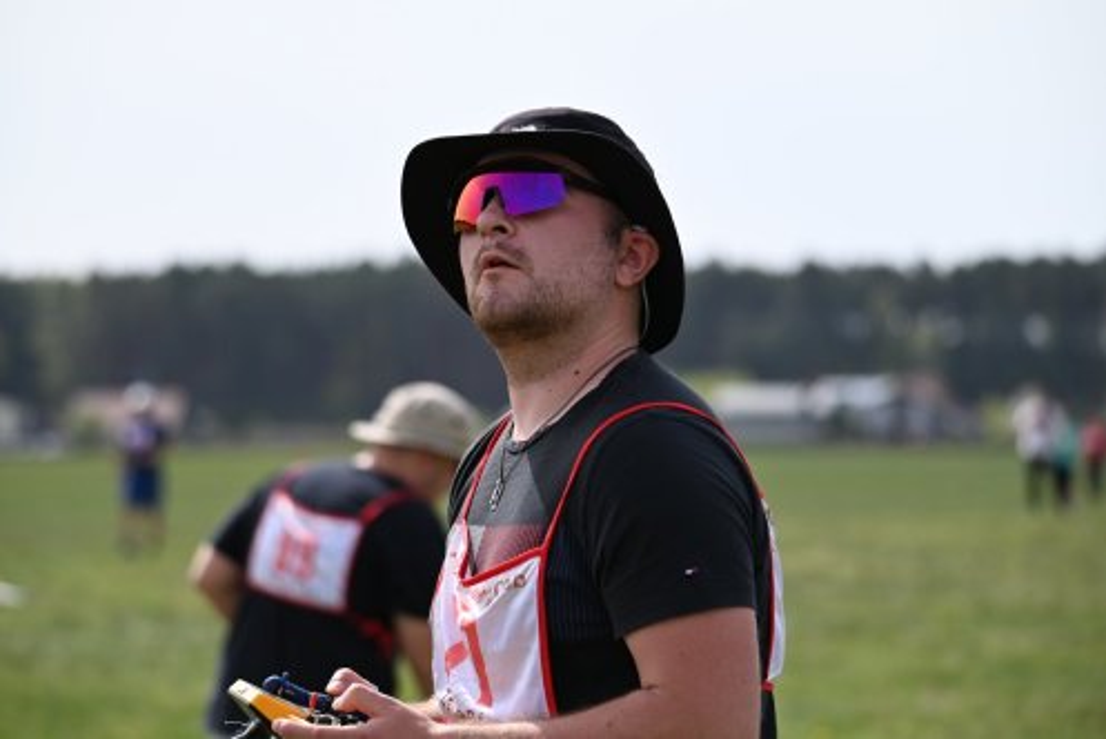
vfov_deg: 7.6
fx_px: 5533
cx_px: 553
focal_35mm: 180
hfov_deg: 11.4
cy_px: 370
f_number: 5.3
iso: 320
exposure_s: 1/1600
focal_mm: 180
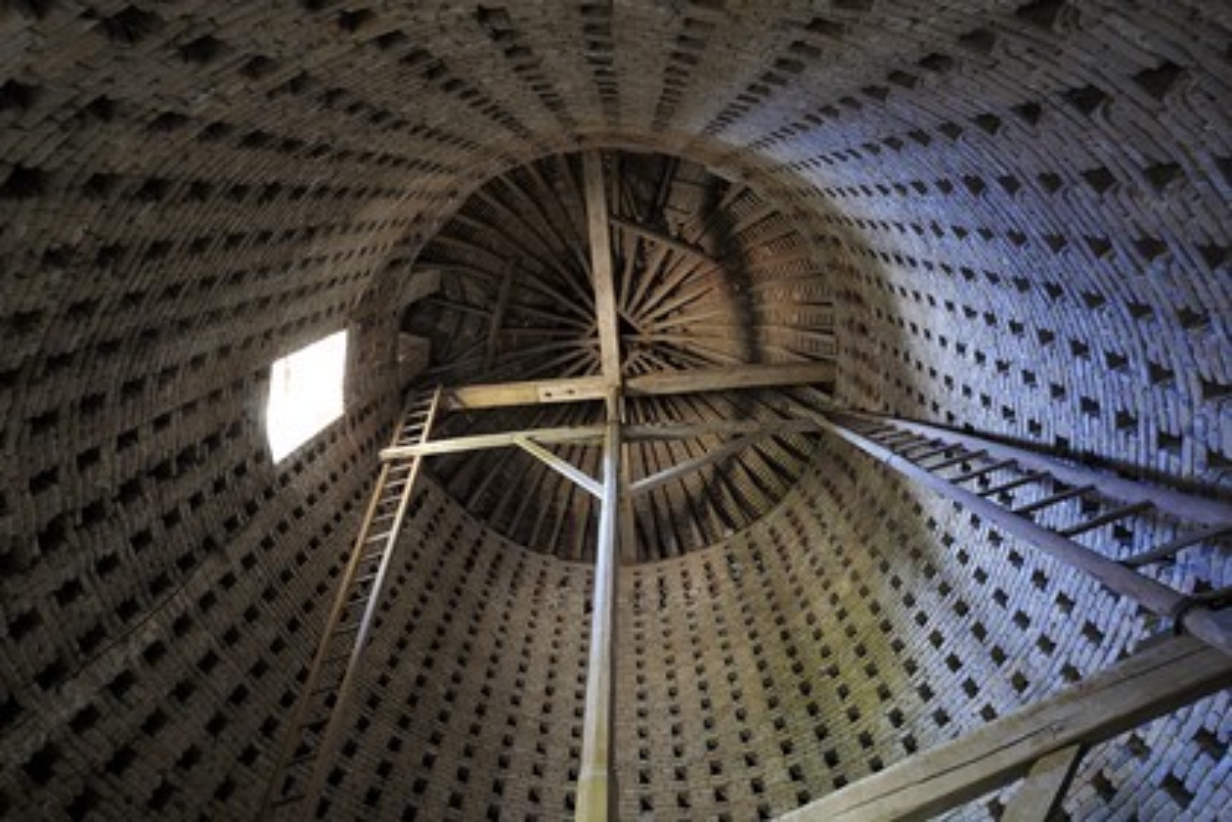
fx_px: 513
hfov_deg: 100.4
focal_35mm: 15
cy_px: 411
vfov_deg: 77.3
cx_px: 616
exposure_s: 1.6
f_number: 8
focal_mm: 15
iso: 200
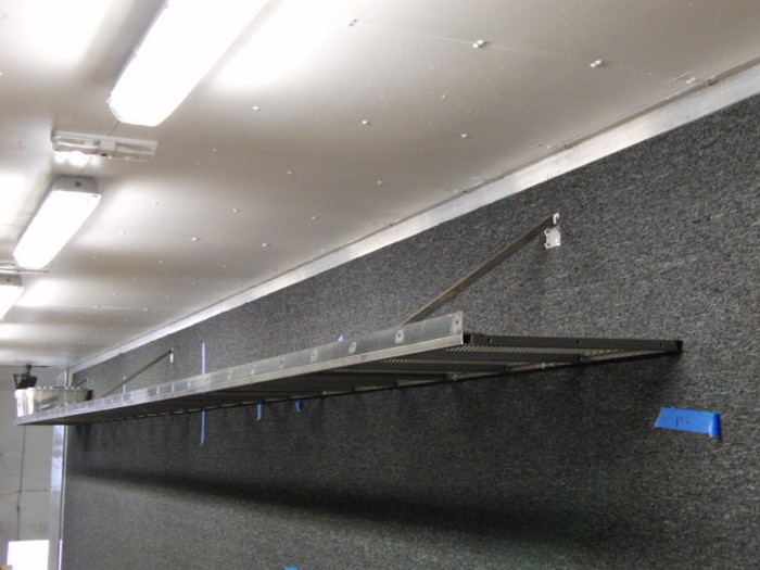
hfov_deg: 38.9
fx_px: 1076
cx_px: 380
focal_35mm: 49
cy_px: 285
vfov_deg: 29.7
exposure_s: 1/20
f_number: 3.3
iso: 400
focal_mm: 8.7
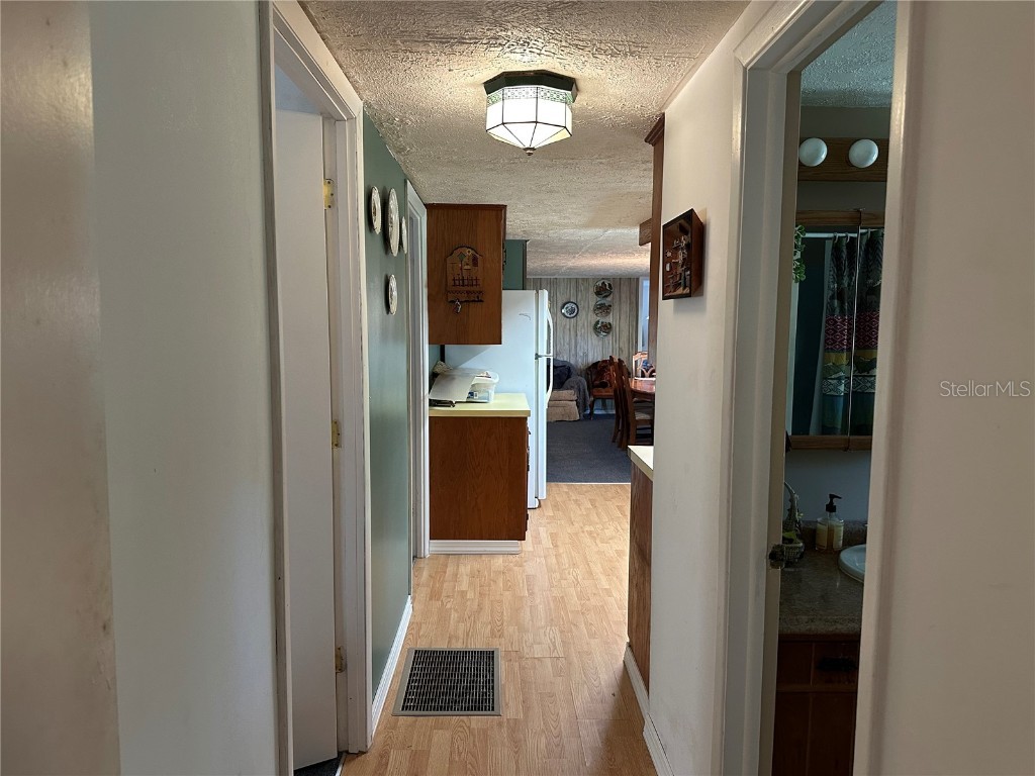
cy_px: 388
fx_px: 718
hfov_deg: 71.6
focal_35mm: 24
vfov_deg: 56.8
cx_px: 518
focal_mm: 6.86
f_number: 1.78
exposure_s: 1/60
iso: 400
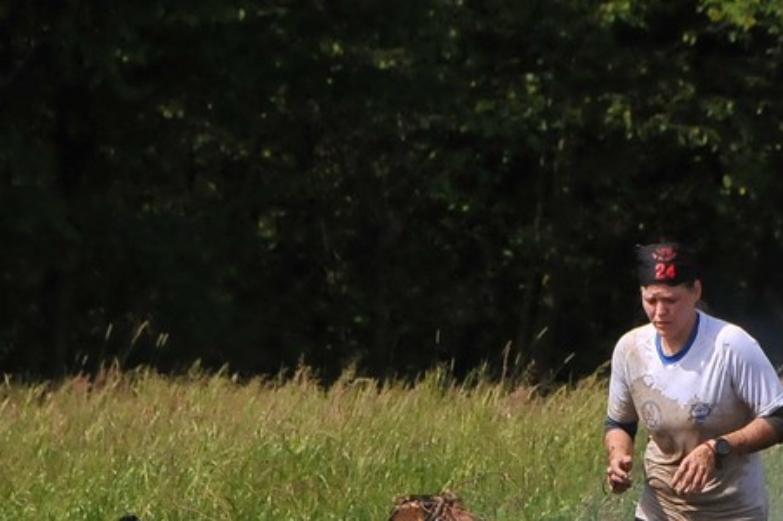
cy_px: 445
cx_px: 680
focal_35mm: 601
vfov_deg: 2.3
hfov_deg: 3.4
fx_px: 13062
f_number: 14
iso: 800
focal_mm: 200
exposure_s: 1/800
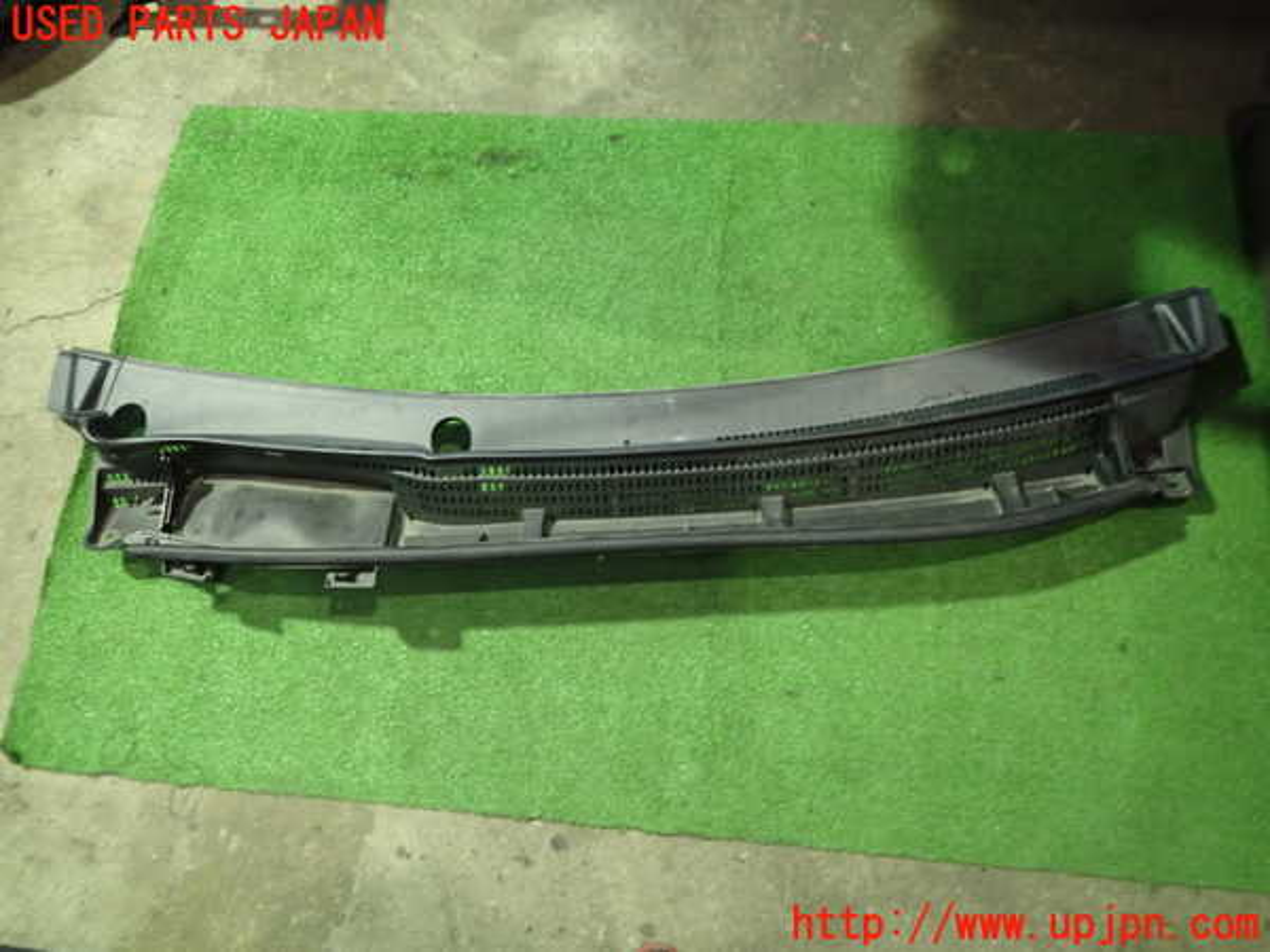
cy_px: 476
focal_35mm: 25
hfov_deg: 69.4
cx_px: 635
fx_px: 917
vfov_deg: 54.9
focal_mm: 4.5
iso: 500
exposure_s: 1/30
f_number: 2
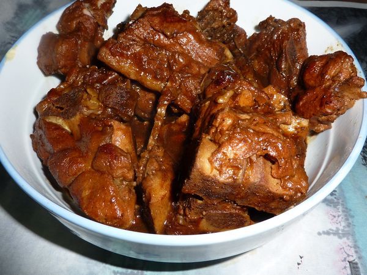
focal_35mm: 30
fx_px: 318
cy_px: 138
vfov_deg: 46.8
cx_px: 184
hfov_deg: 60.0
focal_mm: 4.1
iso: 100
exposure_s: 1/30
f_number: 4
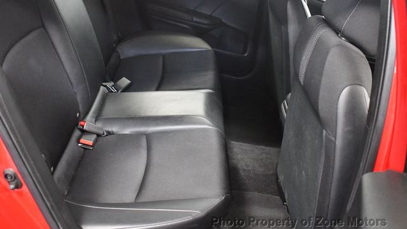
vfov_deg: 31.2
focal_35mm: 38
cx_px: 204
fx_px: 410
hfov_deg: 52.8
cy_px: 97
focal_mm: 18
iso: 5000
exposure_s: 1/60
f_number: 3.5
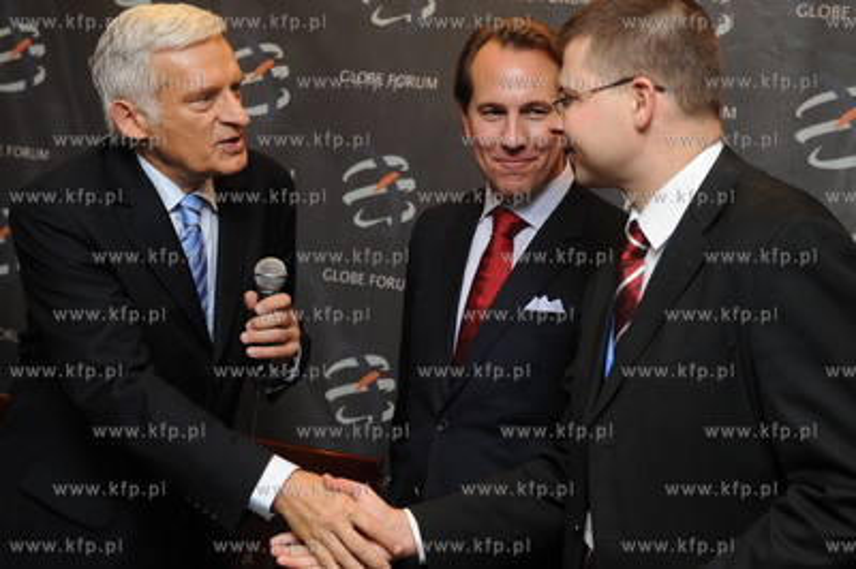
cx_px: 428
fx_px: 1663
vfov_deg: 19.4
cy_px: 284
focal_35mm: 70
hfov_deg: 28.9
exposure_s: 1/125
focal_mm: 70
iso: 800
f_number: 5.6
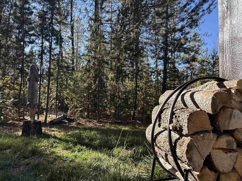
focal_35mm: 22
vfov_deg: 61.0
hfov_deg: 76.0
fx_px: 154
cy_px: 96
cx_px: 106
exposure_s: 1/235
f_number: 2.2
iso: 64
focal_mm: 2.22
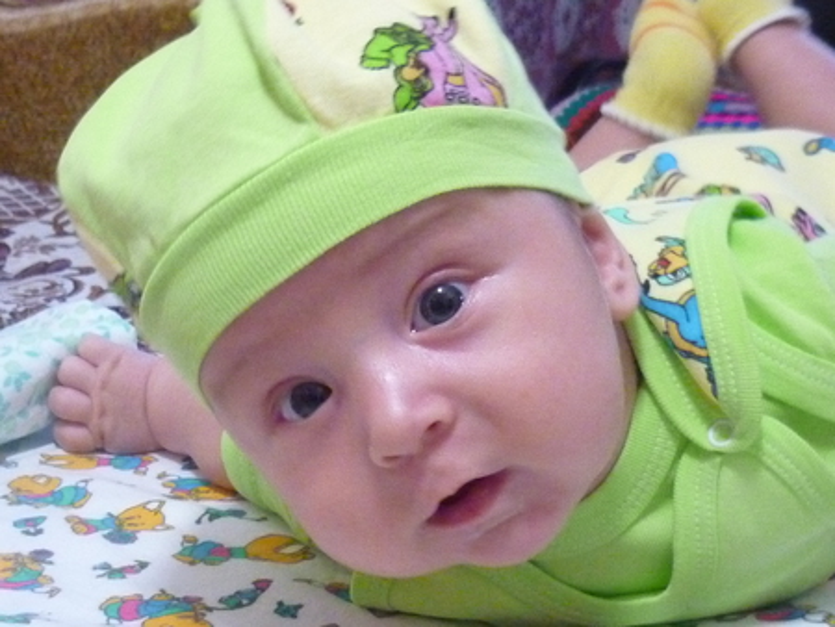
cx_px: 418
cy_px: 314
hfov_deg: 30.3
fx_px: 1545
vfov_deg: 23.0
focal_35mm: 64
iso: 800
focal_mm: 5.9
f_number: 2.9
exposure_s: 1/20
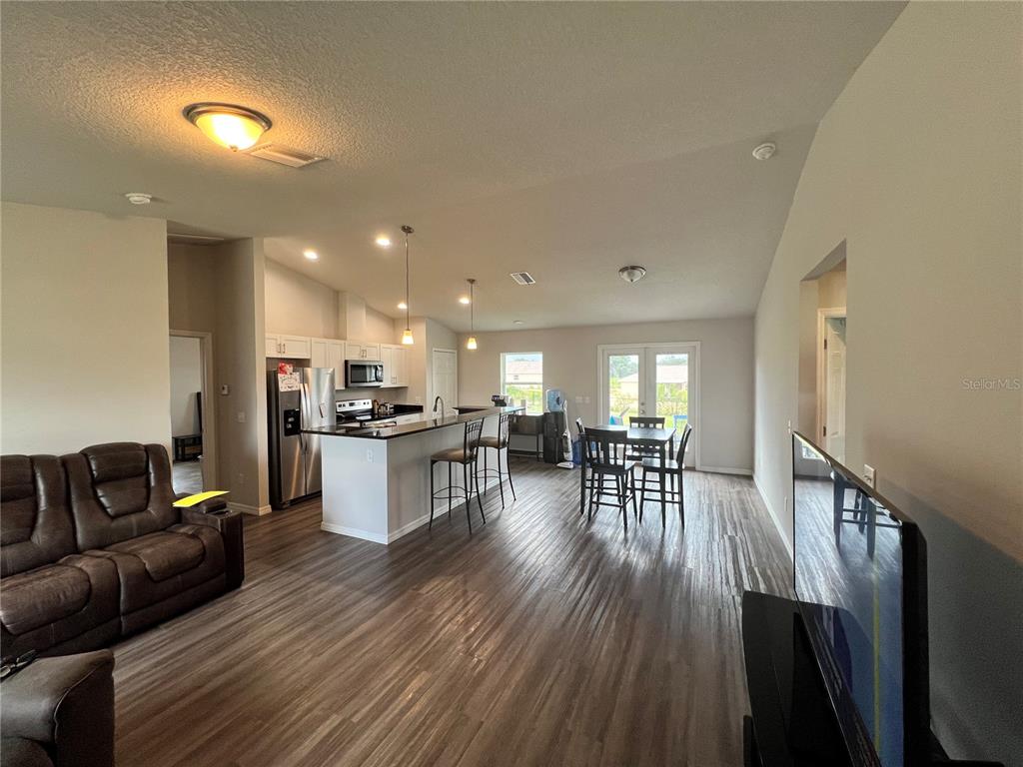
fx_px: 384
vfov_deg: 89.9
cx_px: 512
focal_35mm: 13
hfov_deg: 106.2
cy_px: 384
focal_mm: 1.57
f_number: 1.8
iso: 160
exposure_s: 1/120
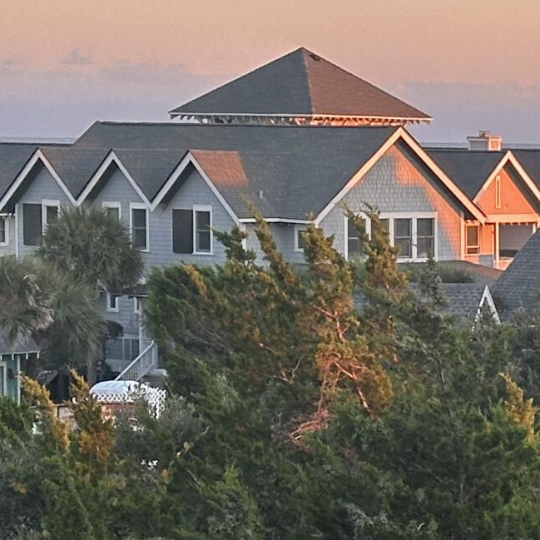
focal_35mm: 196
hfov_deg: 8.5
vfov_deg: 8.9
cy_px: 373
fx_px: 3459
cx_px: 1010
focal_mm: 6.86
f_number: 1.78
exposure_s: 1/276
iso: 64
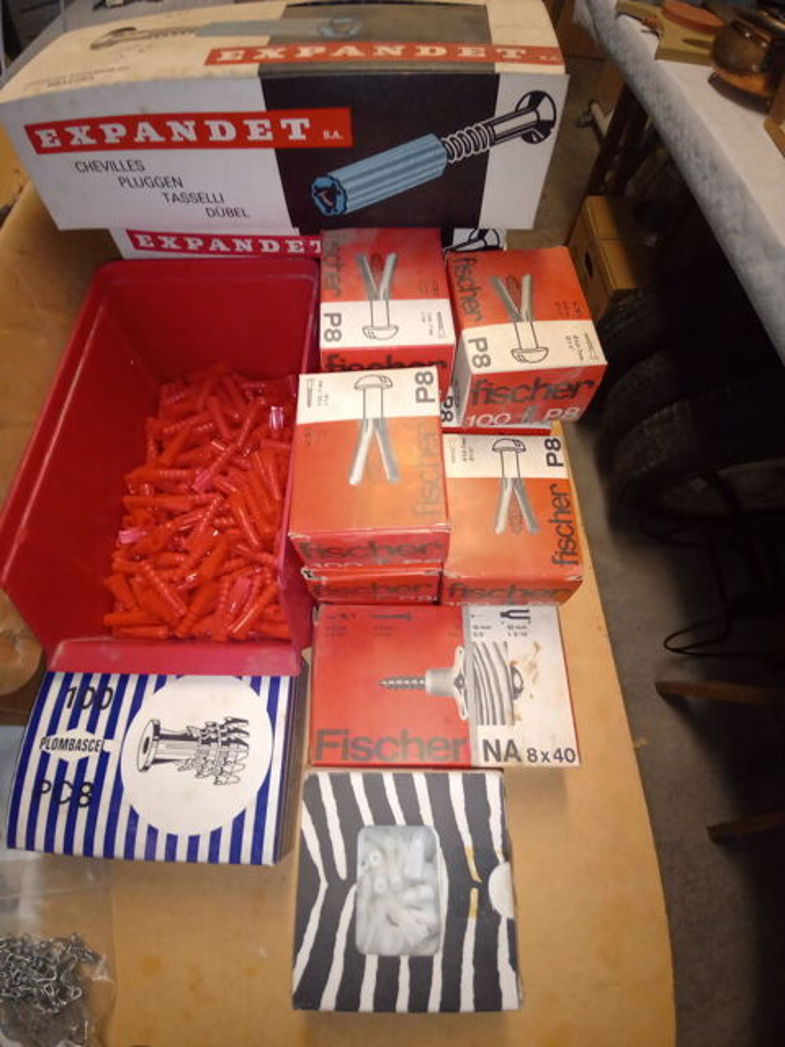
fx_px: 665
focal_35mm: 22
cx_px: 392
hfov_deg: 61.1
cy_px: 524
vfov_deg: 76.4
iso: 522
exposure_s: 1/25
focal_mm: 2.24
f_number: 2.2
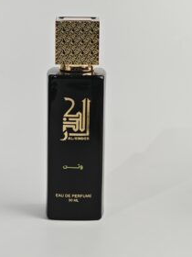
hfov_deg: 13.1
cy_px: 85
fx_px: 836
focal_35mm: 113
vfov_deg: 17.4
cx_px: 81
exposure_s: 1/100
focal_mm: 8.67
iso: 100
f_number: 2.4
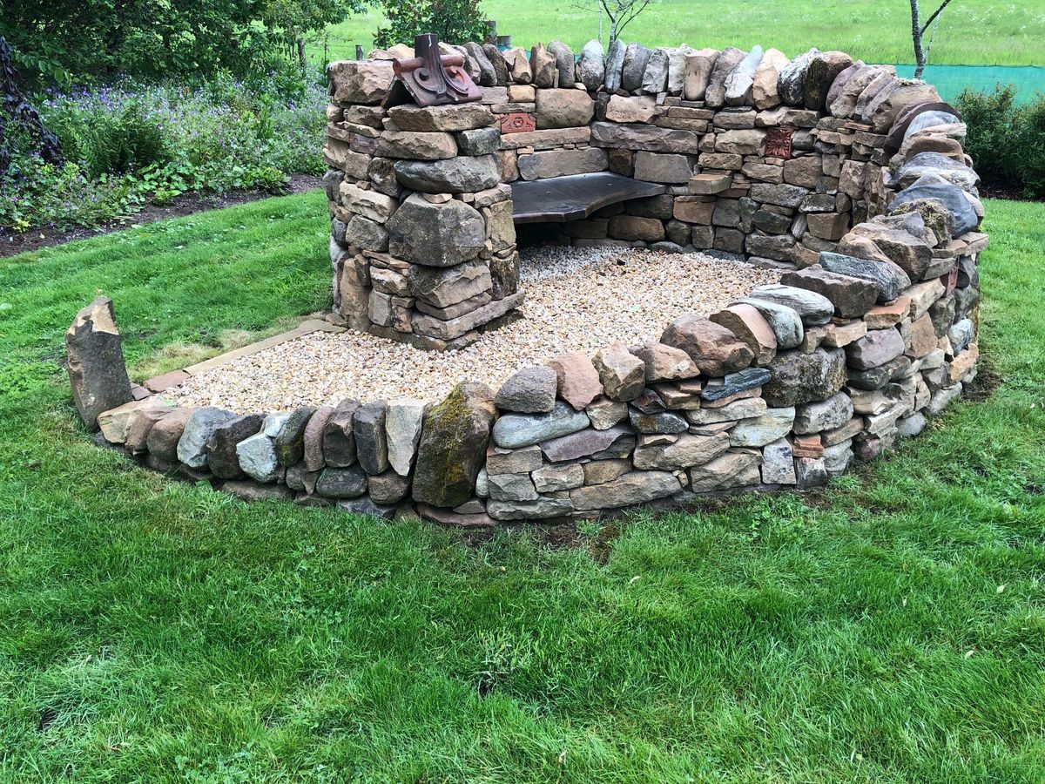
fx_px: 845
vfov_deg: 49.7
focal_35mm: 28
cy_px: 392
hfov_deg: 63.4
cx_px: 522
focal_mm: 4
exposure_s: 1/120
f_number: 1.8
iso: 32
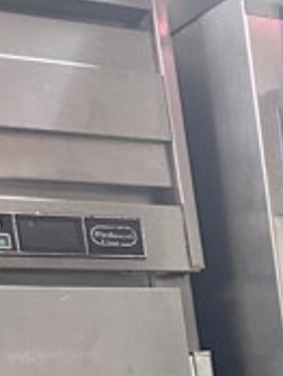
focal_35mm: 112
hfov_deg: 11.4
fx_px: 1218
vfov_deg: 14.9
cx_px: 642
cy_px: 712
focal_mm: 6.86
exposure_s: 1/60
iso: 400
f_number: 1.78
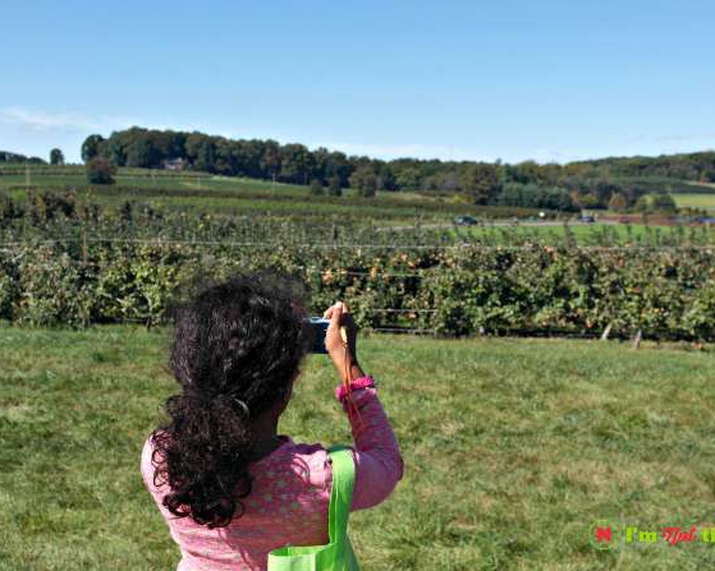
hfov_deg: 39.5
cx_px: 391
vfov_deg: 32.1
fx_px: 994
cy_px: 279
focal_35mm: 47
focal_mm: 26
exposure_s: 1/320
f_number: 6.3
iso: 100
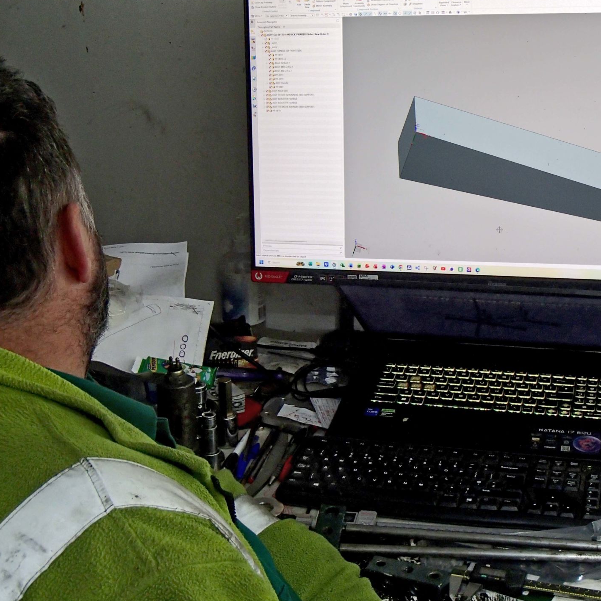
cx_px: 350
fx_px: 1080
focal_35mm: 55
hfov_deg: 31.0
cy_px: 299
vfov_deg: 31.1
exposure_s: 1/50
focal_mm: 8.25
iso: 320
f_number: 4.9
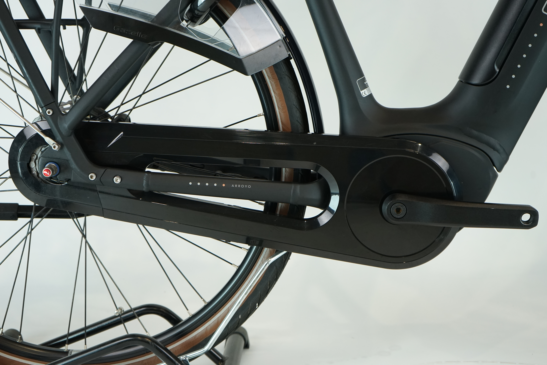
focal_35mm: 63
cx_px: 274
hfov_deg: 31.9
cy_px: 182
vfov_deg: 21.6
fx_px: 957
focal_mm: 63
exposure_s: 1/200
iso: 1250
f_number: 5.6
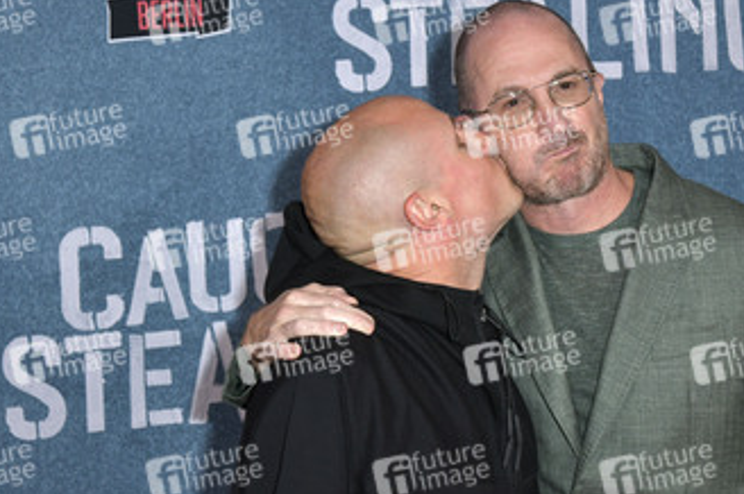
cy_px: 301
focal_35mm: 66
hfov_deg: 30.4
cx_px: 462
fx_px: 1363
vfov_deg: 20.5
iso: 800
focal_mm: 48
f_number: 5.6
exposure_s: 1/200
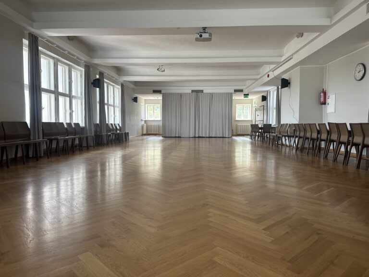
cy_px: 138
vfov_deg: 56.8
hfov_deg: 71.6
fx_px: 256
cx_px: 184
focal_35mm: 24
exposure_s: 1/121
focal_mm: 6.86
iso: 100
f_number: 1.78
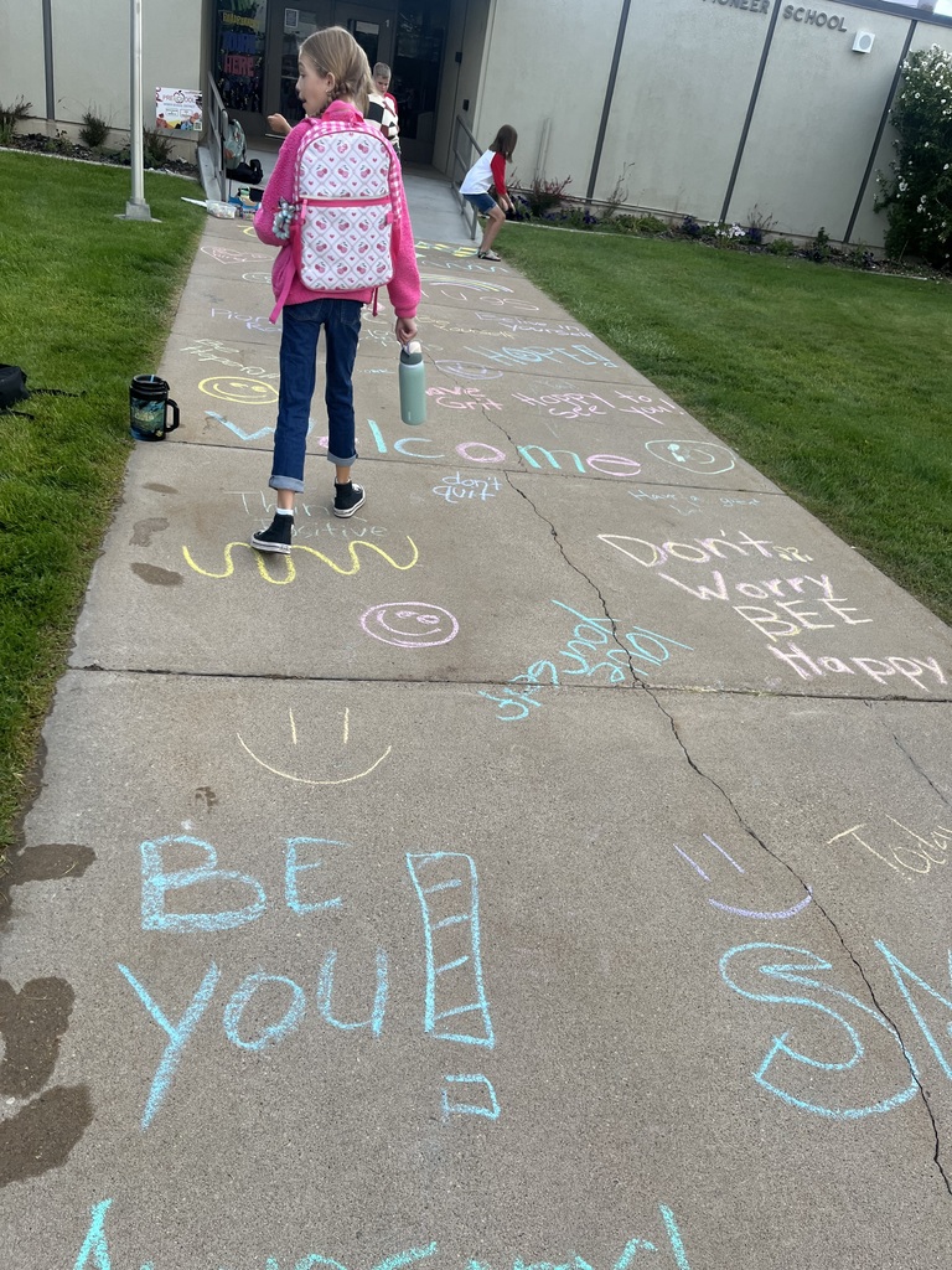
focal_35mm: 26
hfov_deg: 53.1
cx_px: 476
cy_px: 635
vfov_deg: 67.3
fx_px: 953
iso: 40
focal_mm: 5.1
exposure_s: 1/214
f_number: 1.6
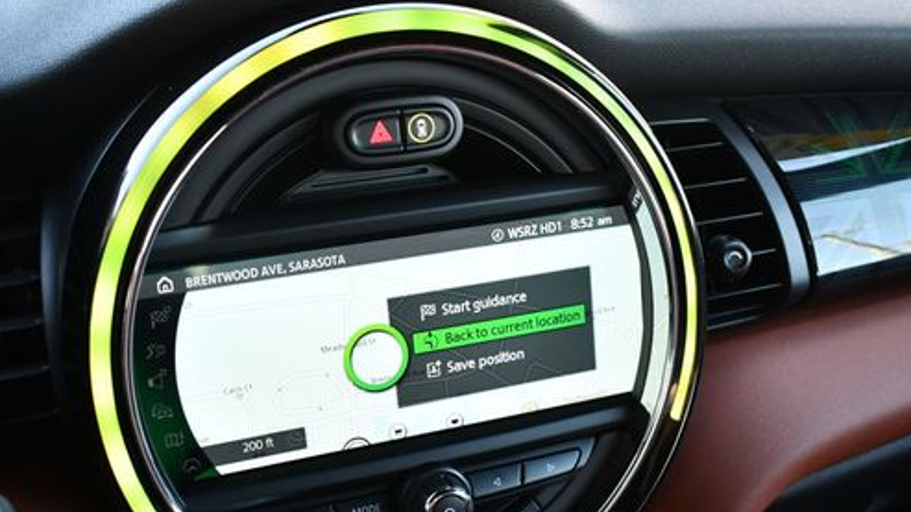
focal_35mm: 49
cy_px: 377
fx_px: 1183
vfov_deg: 24.2
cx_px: 423
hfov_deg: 42.1
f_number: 3.5
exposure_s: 1/250
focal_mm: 18
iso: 800
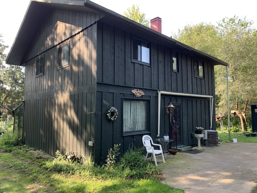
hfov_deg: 67.3
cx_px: 128
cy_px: 96
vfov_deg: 53.1
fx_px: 193
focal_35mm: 26
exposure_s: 1/122
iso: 32
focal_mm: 4.25
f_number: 1.8
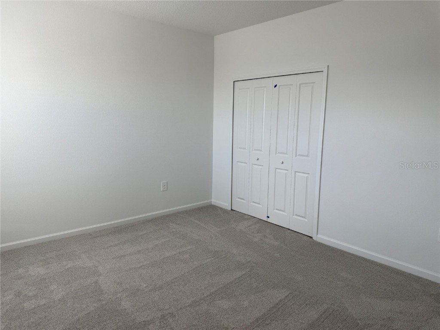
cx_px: 220
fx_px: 305
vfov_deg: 56.8
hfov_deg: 71.6
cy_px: 165
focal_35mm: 24
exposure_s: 1/120
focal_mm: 6.76
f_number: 1.78
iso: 80
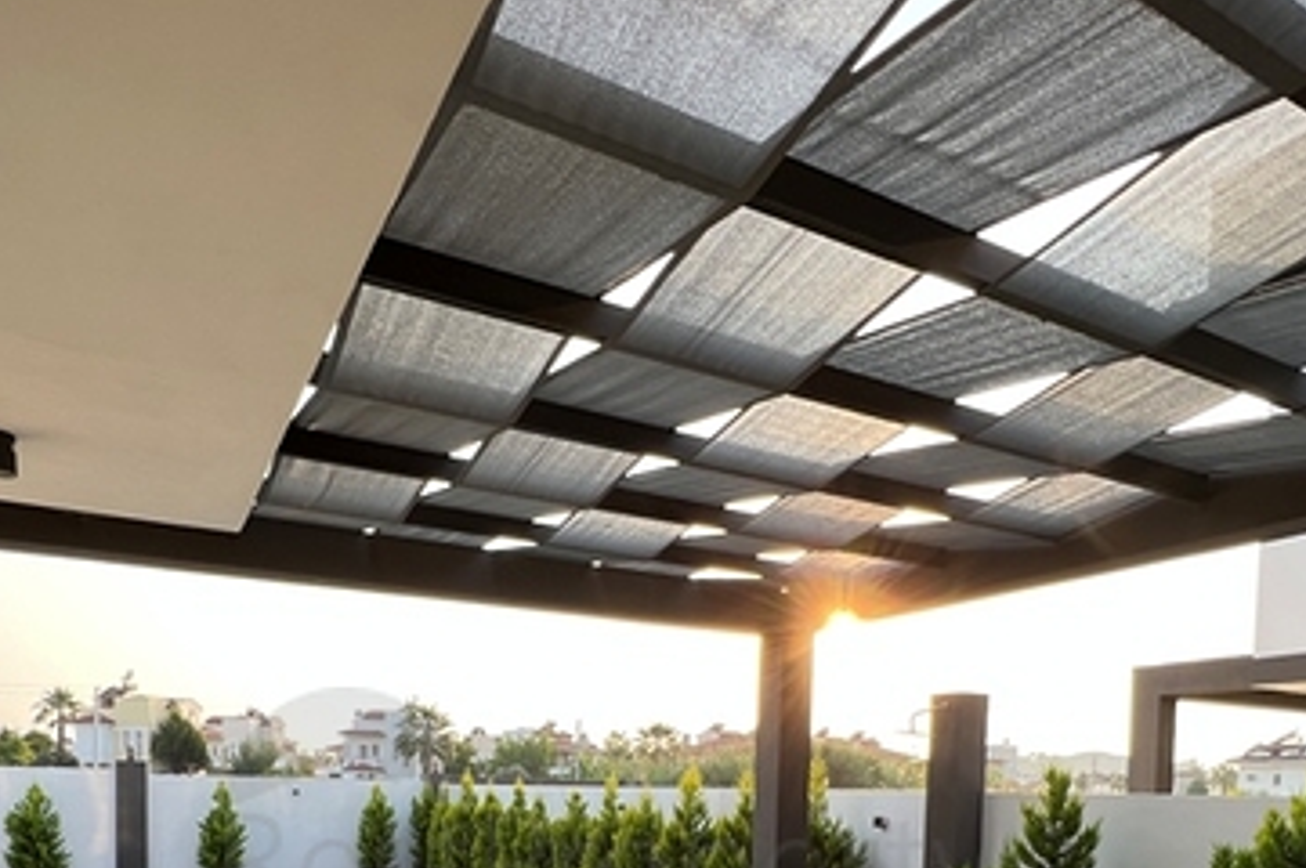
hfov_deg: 73.7
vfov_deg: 45.9
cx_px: 611
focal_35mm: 24
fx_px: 870
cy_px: 839
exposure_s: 1/203
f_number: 1.8
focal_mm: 1.57
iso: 32
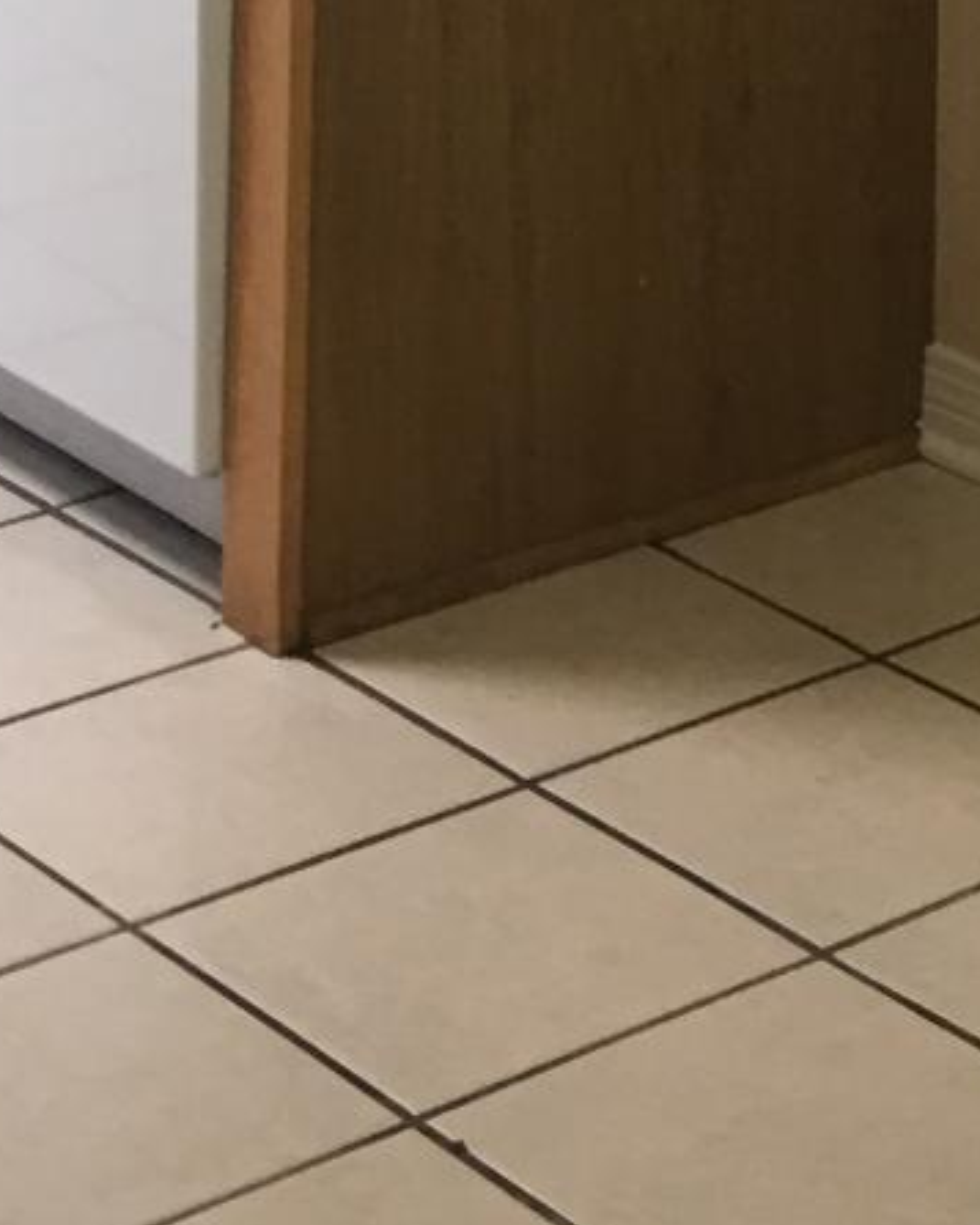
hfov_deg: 12.0
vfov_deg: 13.5
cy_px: -1038
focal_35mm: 127
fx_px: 4603
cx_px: 1095
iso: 32
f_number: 2.2
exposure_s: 1/15
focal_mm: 4.15
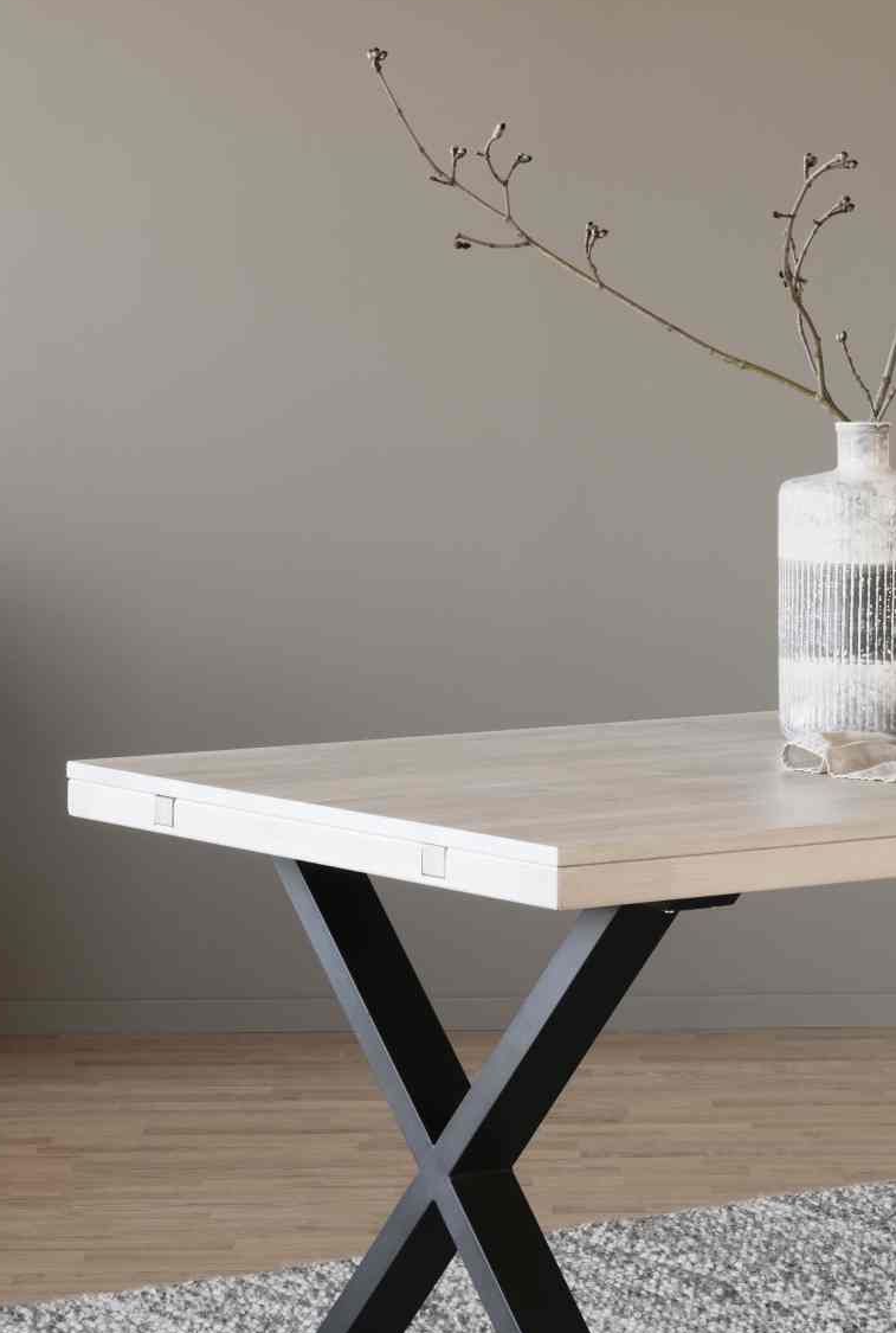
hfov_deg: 12.3
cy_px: 541
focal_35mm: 112
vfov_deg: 18.2
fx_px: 4154
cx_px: 691
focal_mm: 63
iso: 200
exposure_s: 1/2.5
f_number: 10
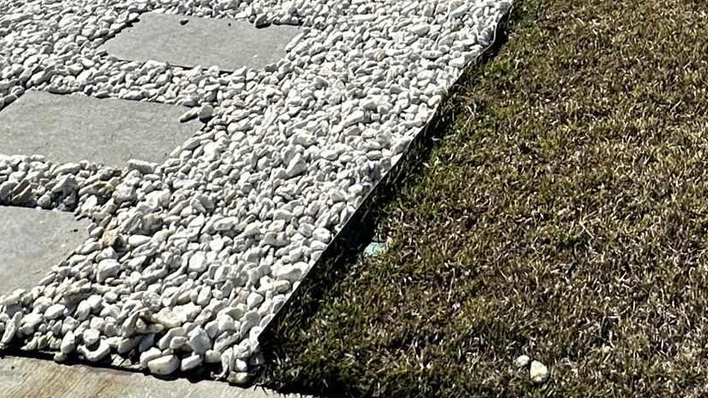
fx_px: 1070
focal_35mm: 57
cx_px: 632
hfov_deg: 34.6
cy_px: -494
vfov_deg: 15.0
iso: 40
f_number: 2.2
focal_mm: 2.22
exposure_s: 1/1618
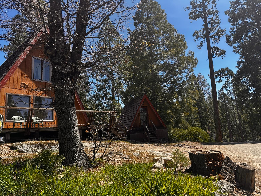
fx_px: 181
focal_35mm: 24
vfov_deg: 56.8
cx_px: 130
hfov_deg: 71.6
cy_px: 98
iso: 80
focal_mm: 6.86
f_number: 1.78
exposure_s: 1/1988
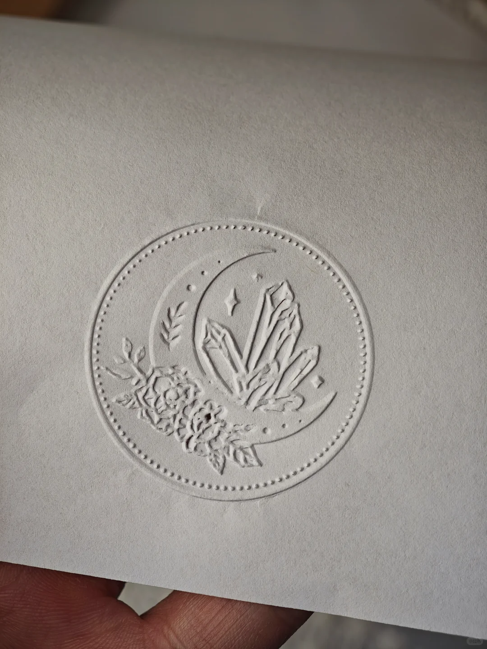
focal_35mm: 75
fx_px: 1407
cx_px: 244
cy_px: 324
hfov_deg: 19.6
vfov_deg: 26.0
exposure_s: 1/172
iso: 50
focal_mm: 12.28
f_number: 1.8
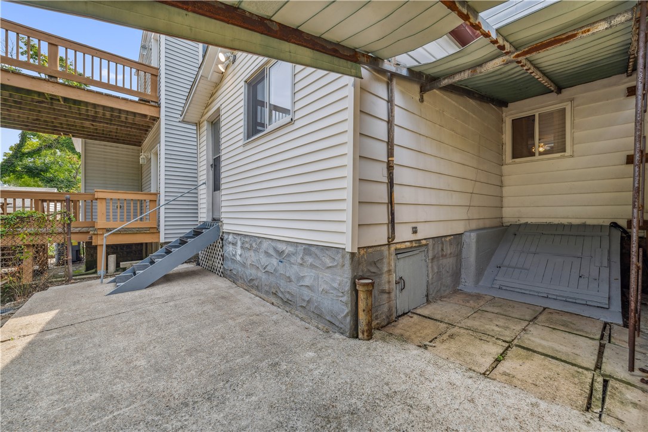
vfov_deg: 81.2
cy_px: 216
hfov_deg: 104.3
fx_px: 252
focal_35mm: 14
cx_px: 324
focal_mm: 14
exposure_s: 1/125
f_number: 5.6
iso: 100
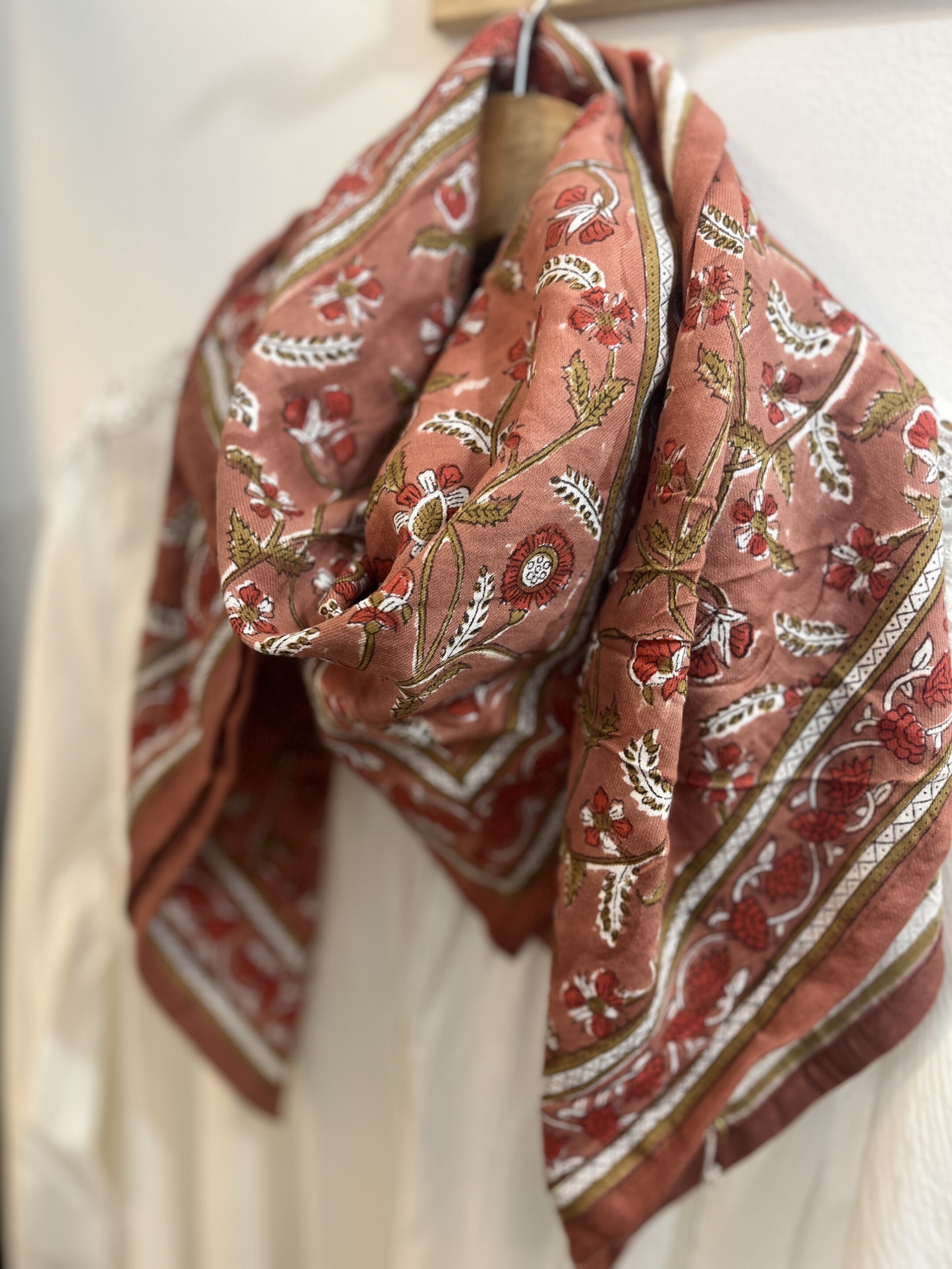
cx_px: 476
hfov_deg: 53.1
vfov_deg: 67.3
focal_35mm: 26
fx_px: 953
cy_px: 634
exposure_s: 1/50
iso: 80
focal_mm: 5.1
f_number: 1.6
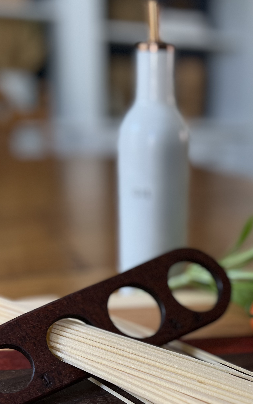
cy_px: 303
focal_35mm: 45
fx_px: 496
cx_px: 197
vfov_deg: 43.0
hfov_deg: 28.1
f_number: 1.5
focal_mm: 5.7
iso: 160
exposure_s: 1/60
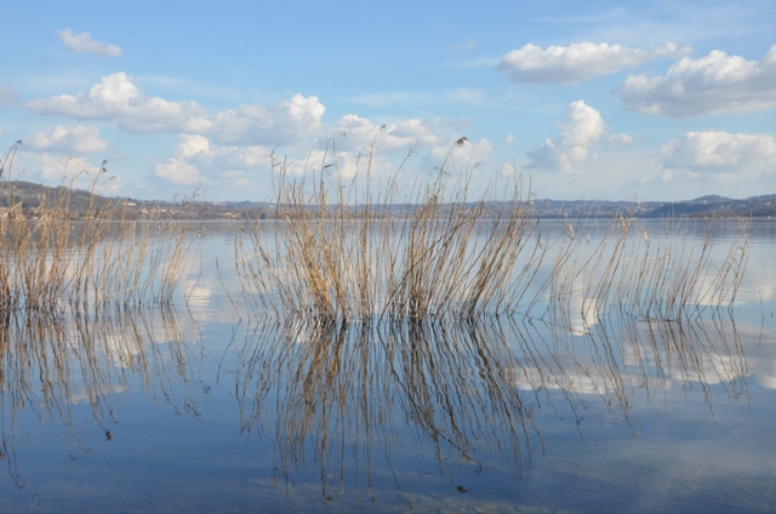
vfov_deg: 29.7
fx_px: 968
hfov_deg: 43.7
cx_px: 388
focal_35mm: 45
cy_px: 257
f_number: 25
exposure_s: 1/400
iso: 1600
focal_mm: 30
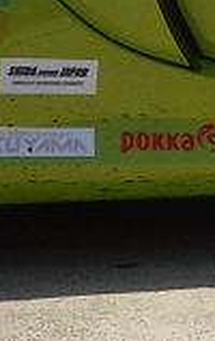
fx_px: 1801
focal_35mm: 193
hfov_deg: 6.6
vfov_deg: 10.6
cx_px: 478
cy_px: -79
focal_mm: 5
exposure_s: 1/1250
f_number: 4.2
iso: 125
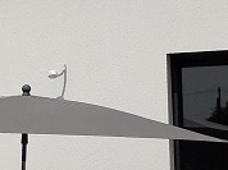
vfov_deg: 9.7
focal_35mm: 152
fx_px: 1000
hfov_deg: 10.6
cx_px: -366
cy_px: 102
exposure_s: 1/3185
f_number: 1.9
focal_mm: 3.6
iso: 40
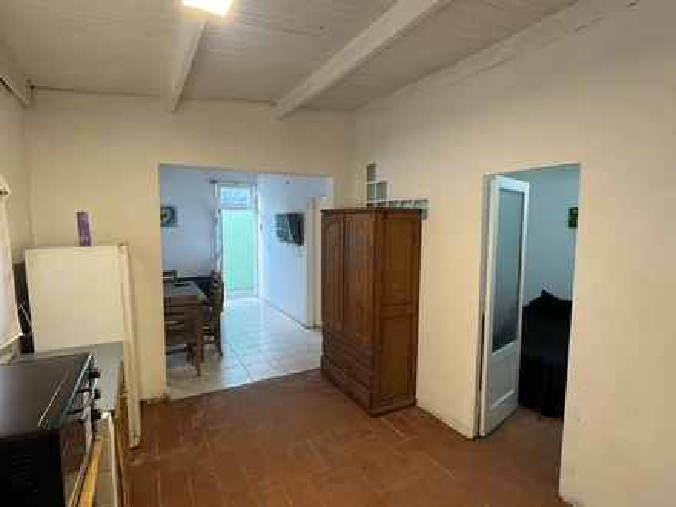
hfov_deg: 102.1
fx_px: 273
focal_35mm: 14
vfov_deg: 85.7
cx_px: 338
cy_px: 254
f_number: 2.2
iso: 320
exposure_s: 1/50
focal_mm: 2.22
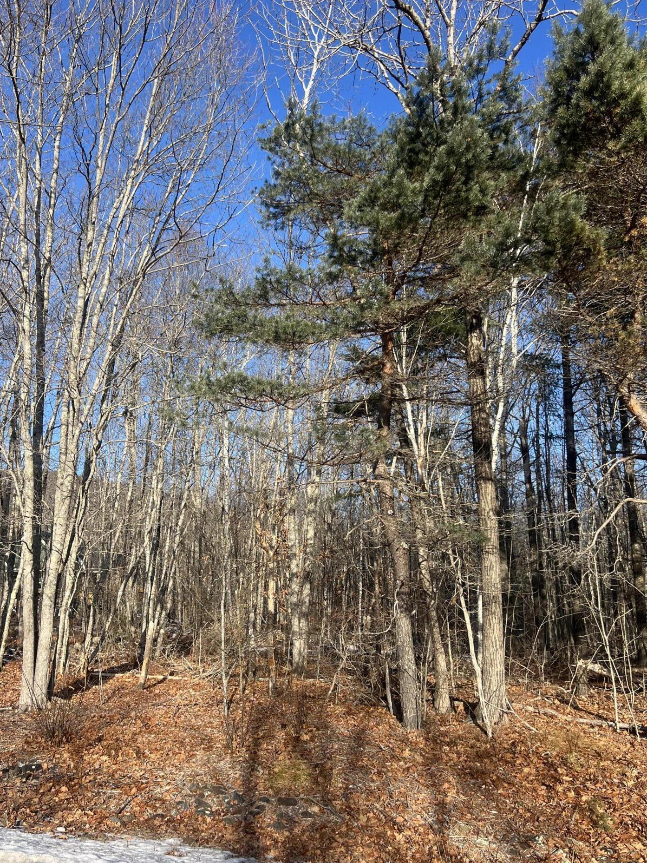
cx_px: 305
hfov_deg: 49.7
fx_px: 698
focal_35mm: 28
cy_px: 455
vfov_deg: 63.4
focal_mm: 5.7
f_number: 1.5
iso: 50
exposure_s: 1/1808
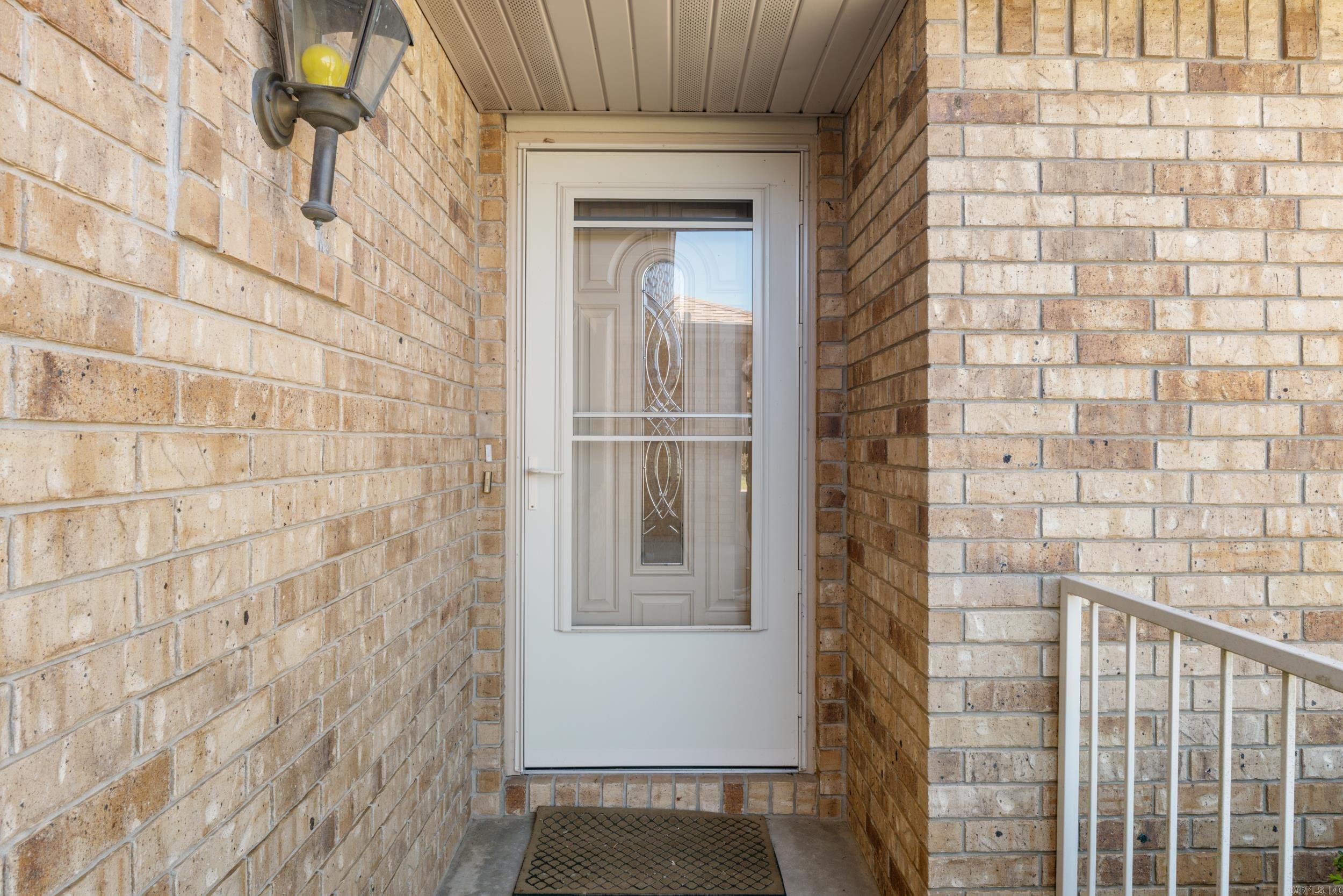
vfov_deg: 59.1
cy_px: 448
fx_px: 789
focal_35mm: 21
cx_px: 672
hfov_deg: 80.8
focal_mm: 14.1
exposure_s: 1/40
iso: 200
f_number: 9
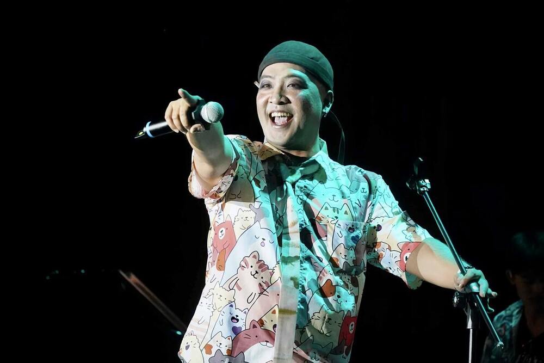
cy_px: 182
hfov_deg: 9.9
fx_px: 3128
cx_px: 272
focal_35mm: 207
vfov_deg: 6.6
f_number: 5.6
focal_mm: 138
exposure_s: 1/250
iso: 10000
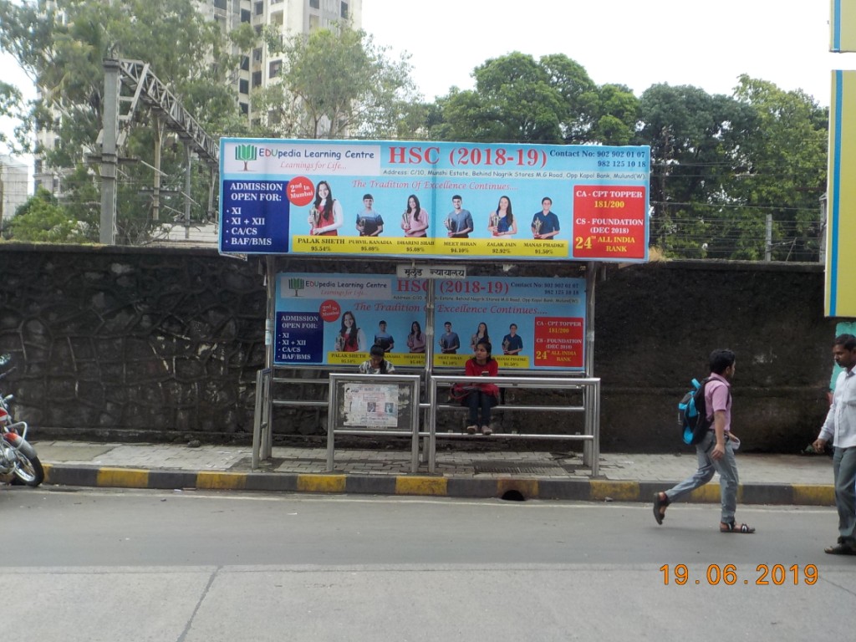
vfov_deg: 37.7
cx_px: 428
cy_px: 321
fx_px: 940
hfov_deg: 49.0
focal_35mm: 38
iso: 125
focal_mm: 5.2
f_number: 3.7
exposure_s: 1/320
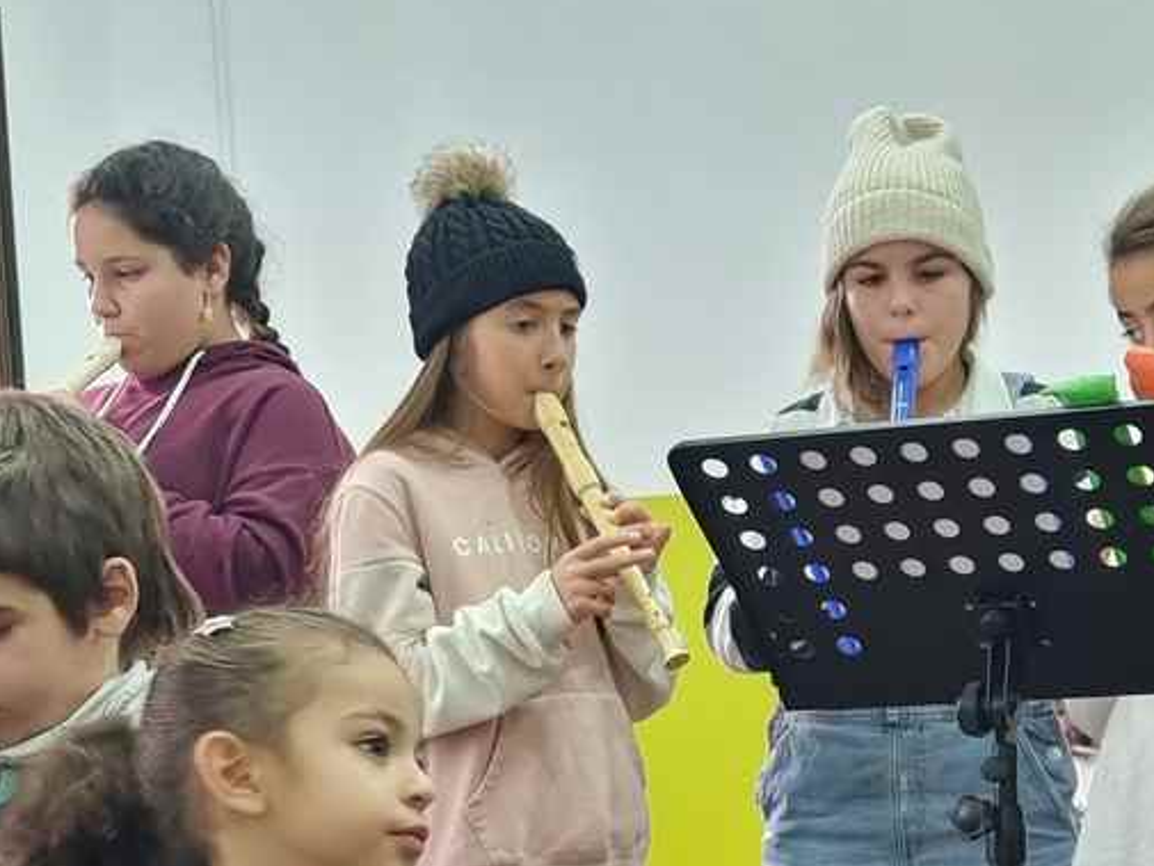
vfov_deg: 18.8
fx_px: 2534
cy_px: 884
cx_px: 871
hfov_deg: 25.3
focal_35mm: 76
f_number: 1.8
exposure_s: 1/50
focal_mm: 6.7
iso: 400
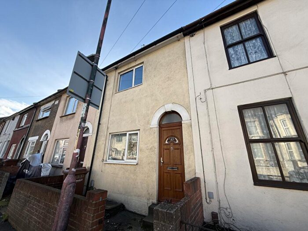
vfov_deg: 85.7
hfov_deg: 102.1
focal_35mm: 14
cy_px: 116
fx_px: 125
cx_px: 154
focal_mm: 2.22
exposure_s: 1/554
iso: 50
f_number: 2.2
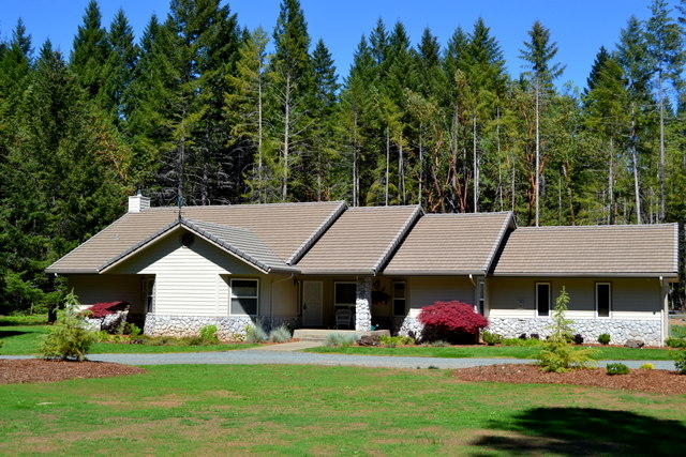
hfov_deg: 42.3
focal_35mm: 46
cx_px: 343
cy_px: 228
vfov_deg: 29.0
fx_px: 886
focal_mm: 31
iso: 100
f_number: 8
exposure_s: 1/250
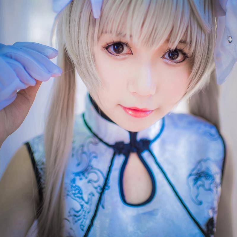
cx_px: 119
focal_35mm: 45
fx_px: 349
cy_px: 101
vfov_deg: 37.5
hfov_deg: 37.6
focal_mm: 35
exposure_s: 1/200
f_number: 2
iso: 200
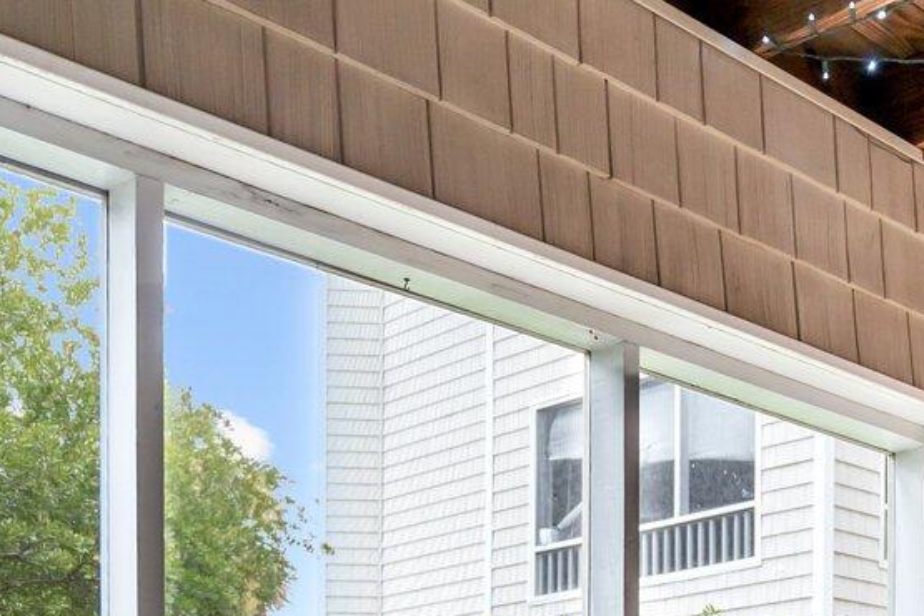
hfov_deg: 32.3
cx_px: 822
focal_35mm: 59
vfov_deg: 20.6
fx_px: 1514
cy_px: 843
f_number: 4
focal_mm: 16
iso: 400
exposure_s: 1/80
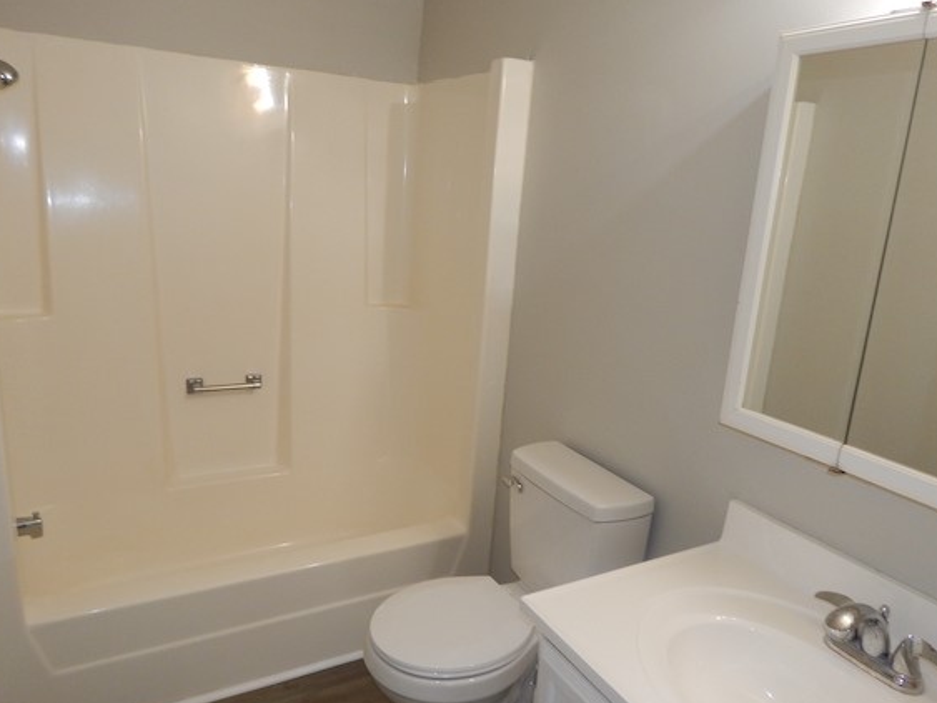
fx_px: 677
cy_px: 368
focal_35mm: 25
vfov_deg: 54.8
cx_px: 456
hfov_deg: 69.4
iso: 200
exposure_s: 1/30
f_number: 3
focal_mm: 4
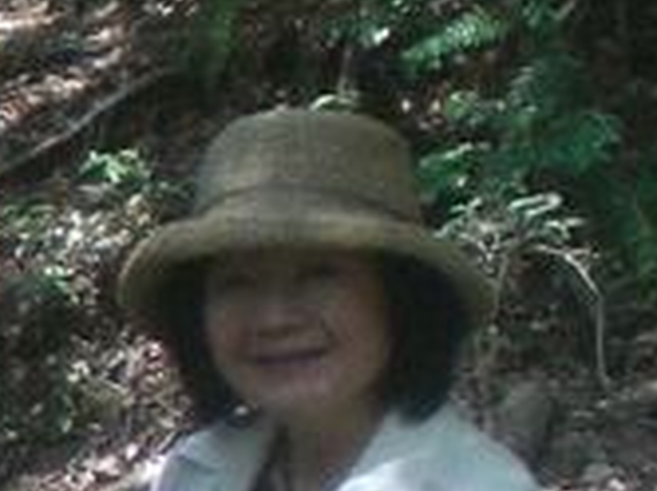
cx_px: -1247
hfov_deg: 7.7
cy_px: 903
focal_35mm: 229
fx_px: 4340
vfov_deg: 6.3
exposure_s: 1/125
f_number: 3.1
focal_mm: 6.3
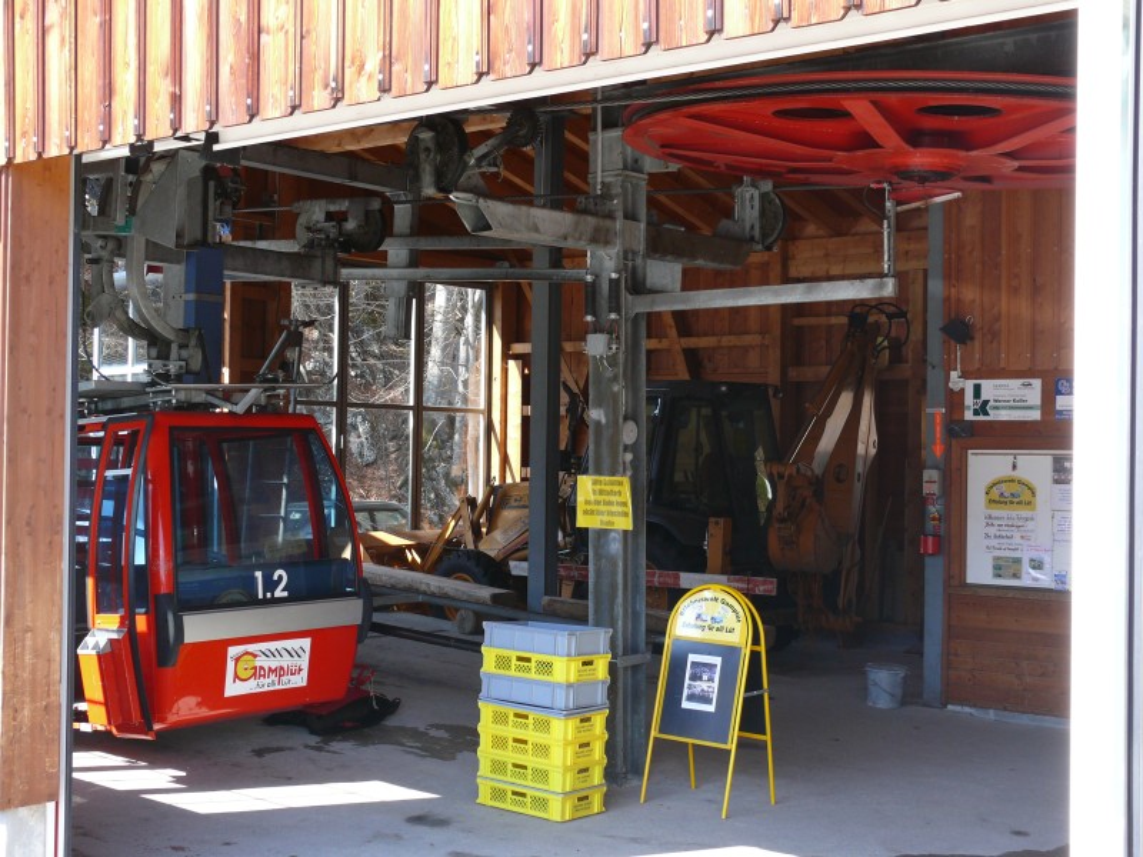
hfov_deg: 37.5
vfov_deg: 28.6
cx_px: 572
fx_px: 1684
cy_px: 428
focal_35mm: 51
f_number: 4
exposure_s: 1/100
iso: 100
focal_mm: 10.7
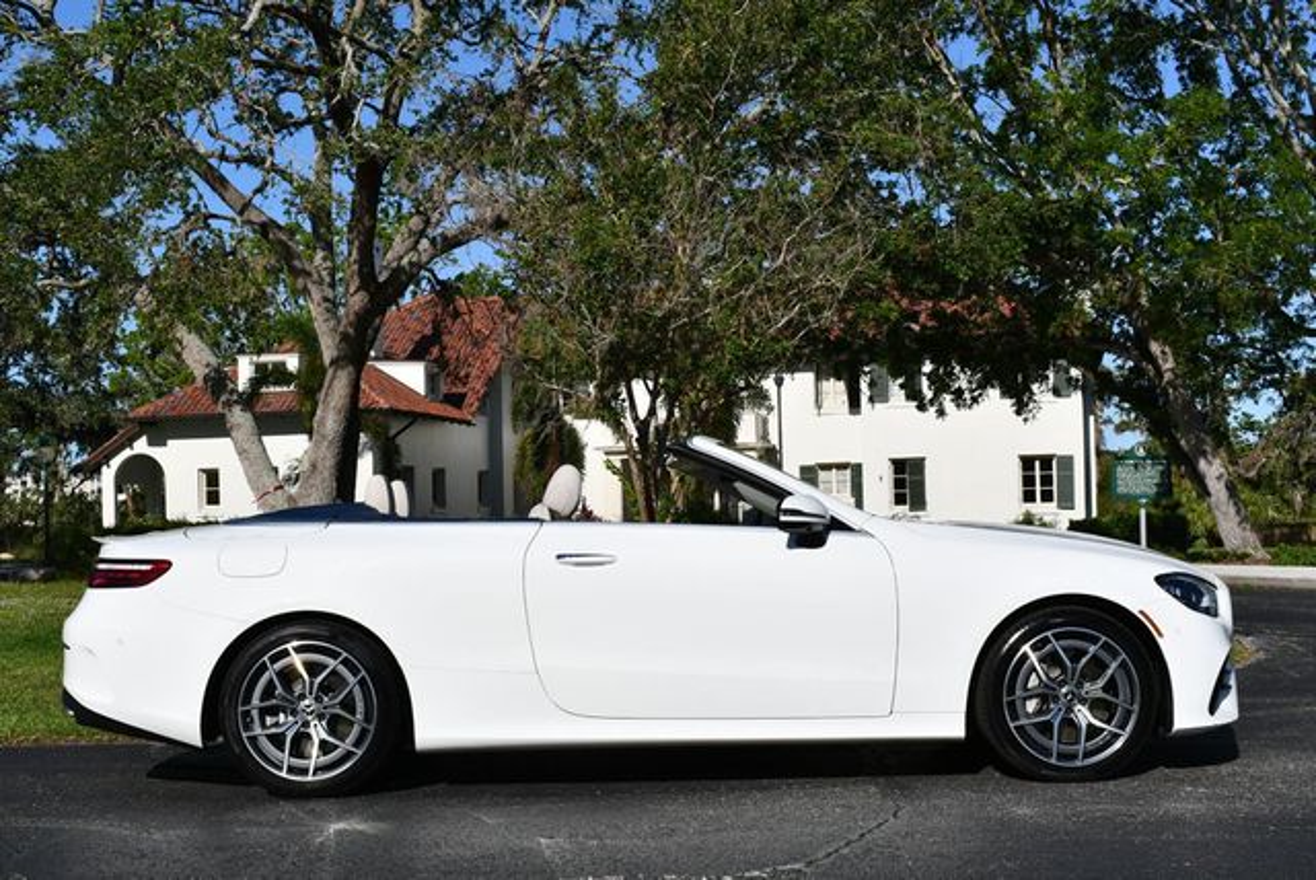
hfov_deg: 41.1
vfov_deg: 28.1
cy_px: 440
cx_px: 658
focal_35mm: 48
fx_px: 1756
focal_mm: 24
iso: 100
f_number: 10
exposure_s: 1/400
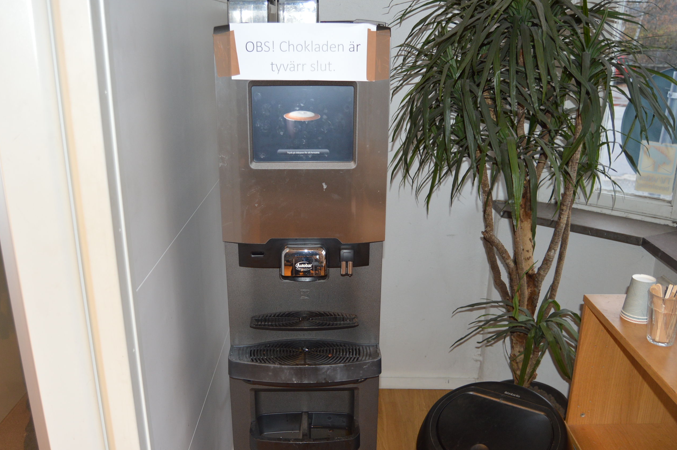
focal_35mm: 32
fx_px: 601
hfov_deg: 58.7
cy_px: 252
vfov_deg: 41.0
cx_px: 326
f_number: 3.5
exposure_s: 1/60
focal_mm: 18
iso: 450
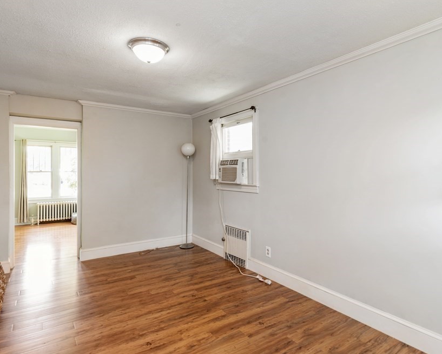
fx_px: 262
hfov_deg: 80.4
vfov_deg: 68.1
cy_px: 175
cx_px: 220
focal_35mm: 20
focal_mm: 17
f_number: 8
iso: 250
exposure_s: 1/3
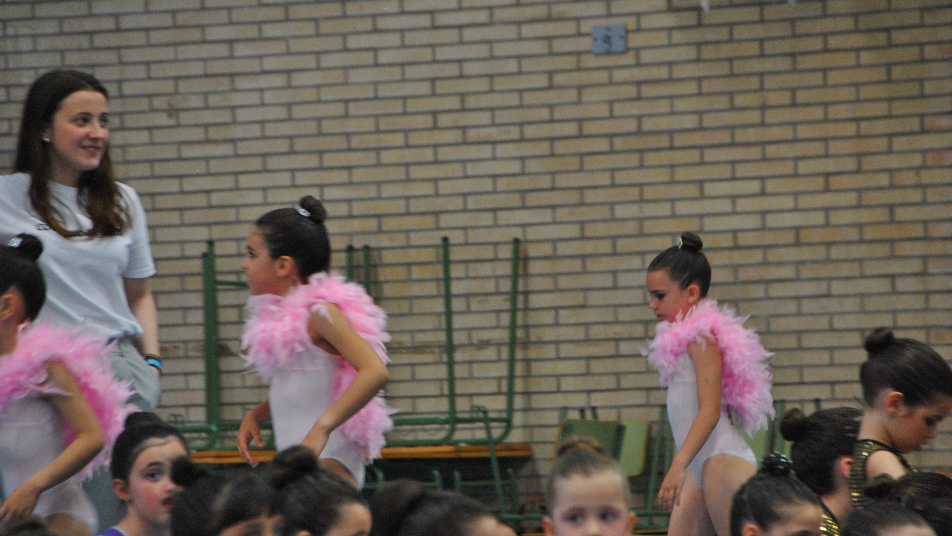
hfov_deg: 6.9
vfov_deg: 3.9
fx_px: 7952
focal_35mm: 315
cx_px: 476
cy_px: 279
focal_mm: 200
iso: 800
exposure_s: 1/60
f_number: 6.3
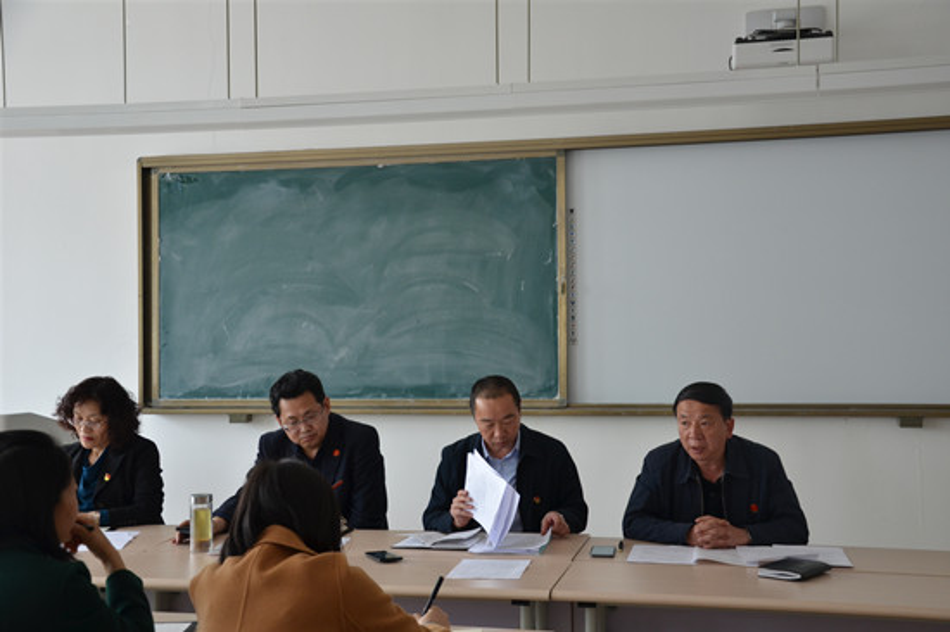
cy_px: 316
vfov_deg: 28.0
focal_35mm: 48
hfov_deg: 41.1
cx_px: 475
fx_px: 1266
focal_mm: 32
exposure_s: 1/80
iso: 400
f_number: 4.5
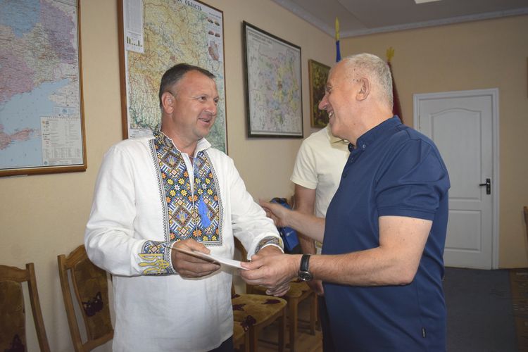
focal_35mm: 30
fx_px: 440
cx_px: 264
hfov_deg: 61.9
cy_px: 176
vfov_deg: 43.6
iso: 800
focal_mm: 20
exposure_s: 1/80
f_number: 4.5
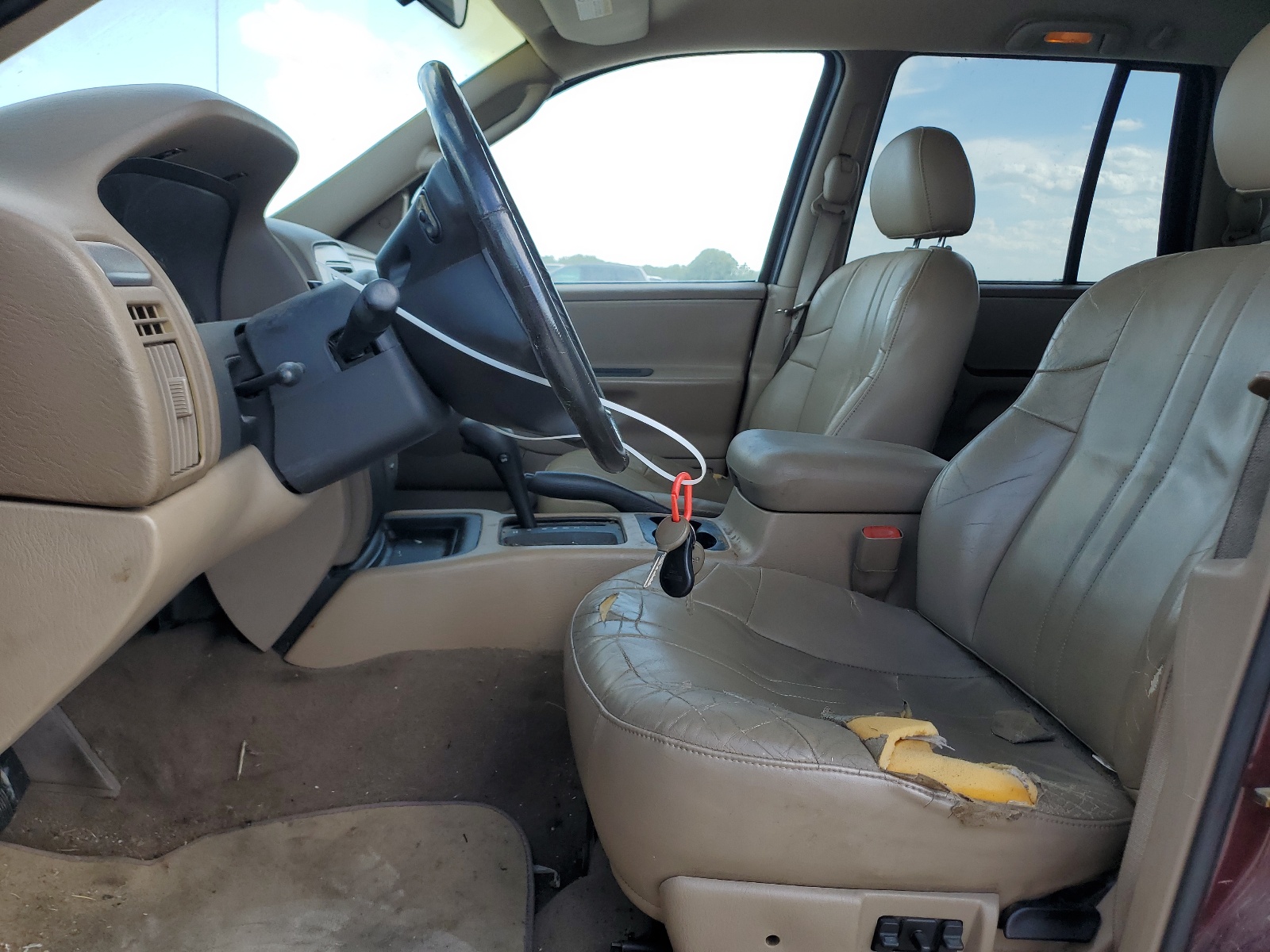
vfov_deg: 53.1
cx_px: 635
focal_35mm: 26
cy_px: 476
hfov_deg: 67.3
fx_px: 954
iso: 50
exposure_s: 1/500
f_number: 1.5
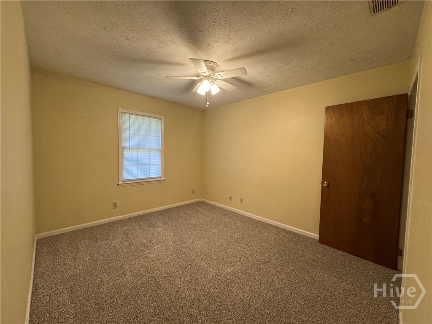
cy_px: 162
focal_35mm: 14
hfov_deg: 102.1
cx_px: 216
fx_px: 175
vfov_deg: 85.7
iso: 200
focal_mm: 2.22
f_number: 2.2
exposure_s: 1/60
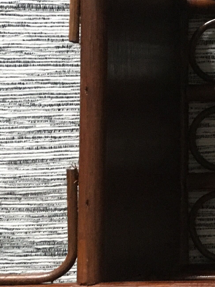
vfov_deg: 21.7
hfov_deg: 14.2
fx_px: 745
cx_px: 403
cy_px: 170
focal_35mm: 90
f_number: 2.2
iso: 250
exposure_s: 1/17
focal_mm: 4.15
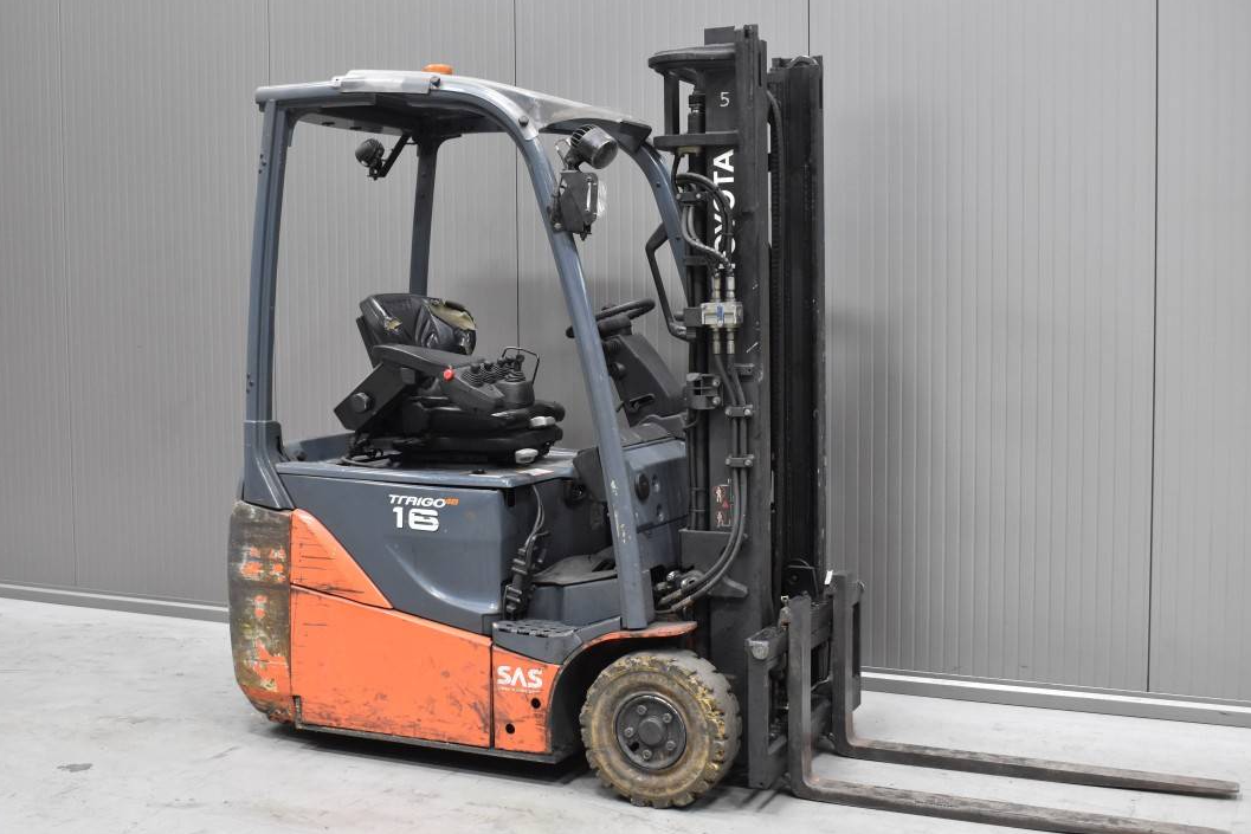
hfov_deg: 45.8
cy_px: 410
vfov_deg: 31.5
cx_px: 582
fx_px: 1479
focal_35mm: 43
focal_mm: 25
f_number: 5.6
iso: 1600
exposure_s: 1/30
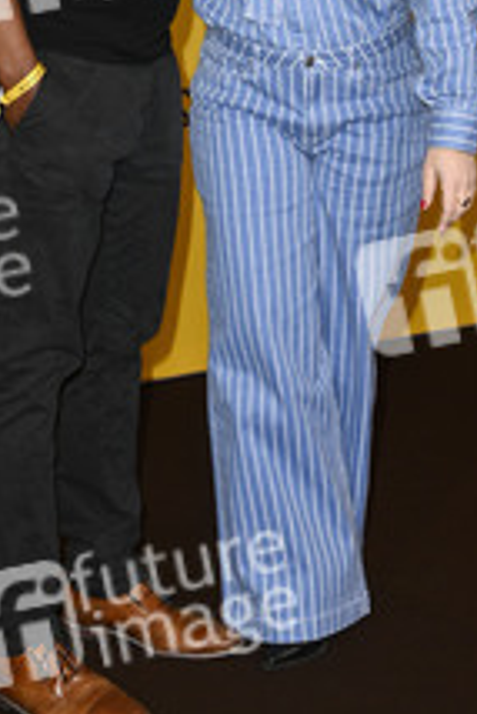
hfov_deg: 14.1
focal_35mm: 97
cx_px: 223
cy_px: 110
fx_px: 1925
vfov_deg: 20.7
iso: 1000
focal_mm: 52
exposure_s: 1/250
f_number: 5.6
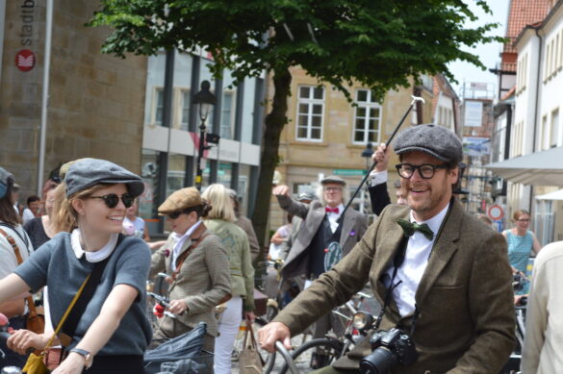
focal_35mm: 82
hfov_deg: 24.6
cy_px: 187
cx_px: 282
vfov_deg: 16.5
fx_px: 1289
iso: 100
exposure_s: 1/200
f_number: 6.3
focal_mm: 55
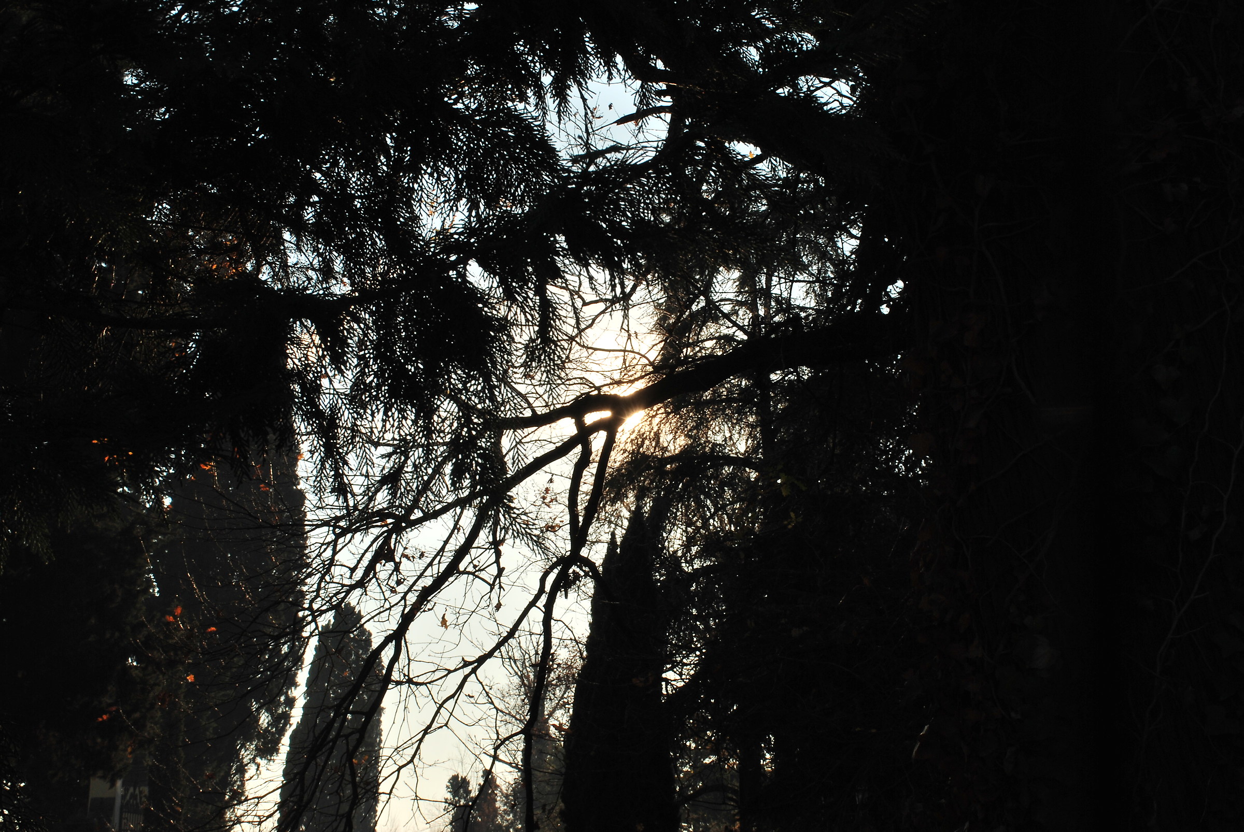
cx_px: 622
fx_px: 2179
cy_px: 416
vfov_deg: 21.6
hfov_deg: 31.9
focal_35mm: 63
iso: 100
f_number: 20
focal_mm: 42
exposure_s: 1/100
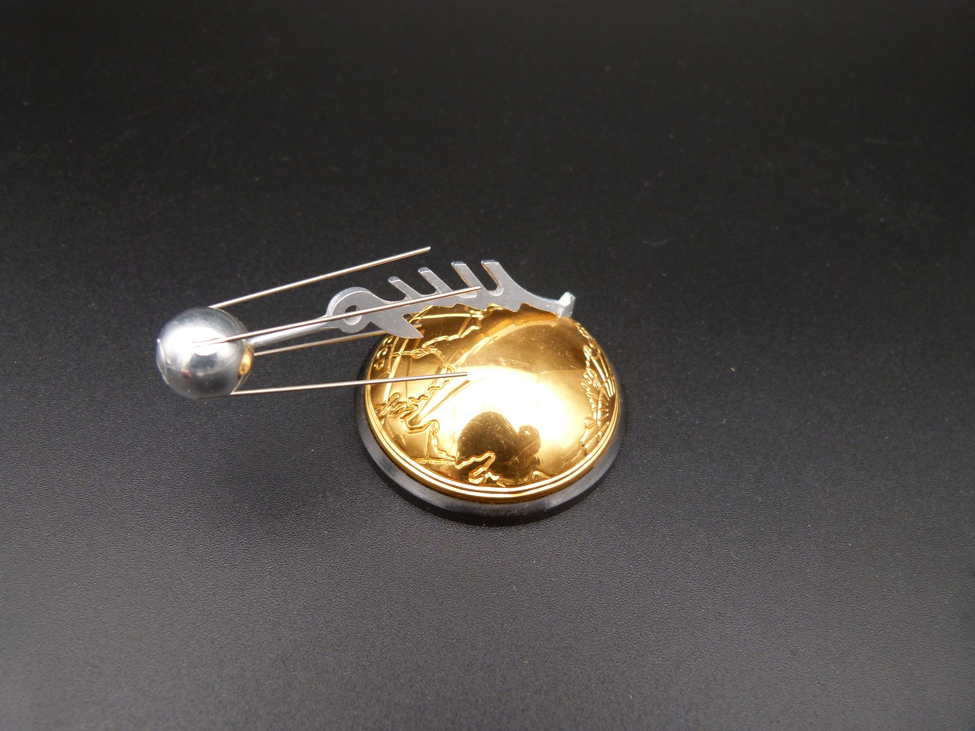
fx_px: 704
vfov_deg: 54.9
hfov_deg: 69.4
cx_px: 488
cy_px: 366
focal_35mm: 25
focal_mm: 4.5
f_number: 2.8
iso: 100
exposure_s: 1/60
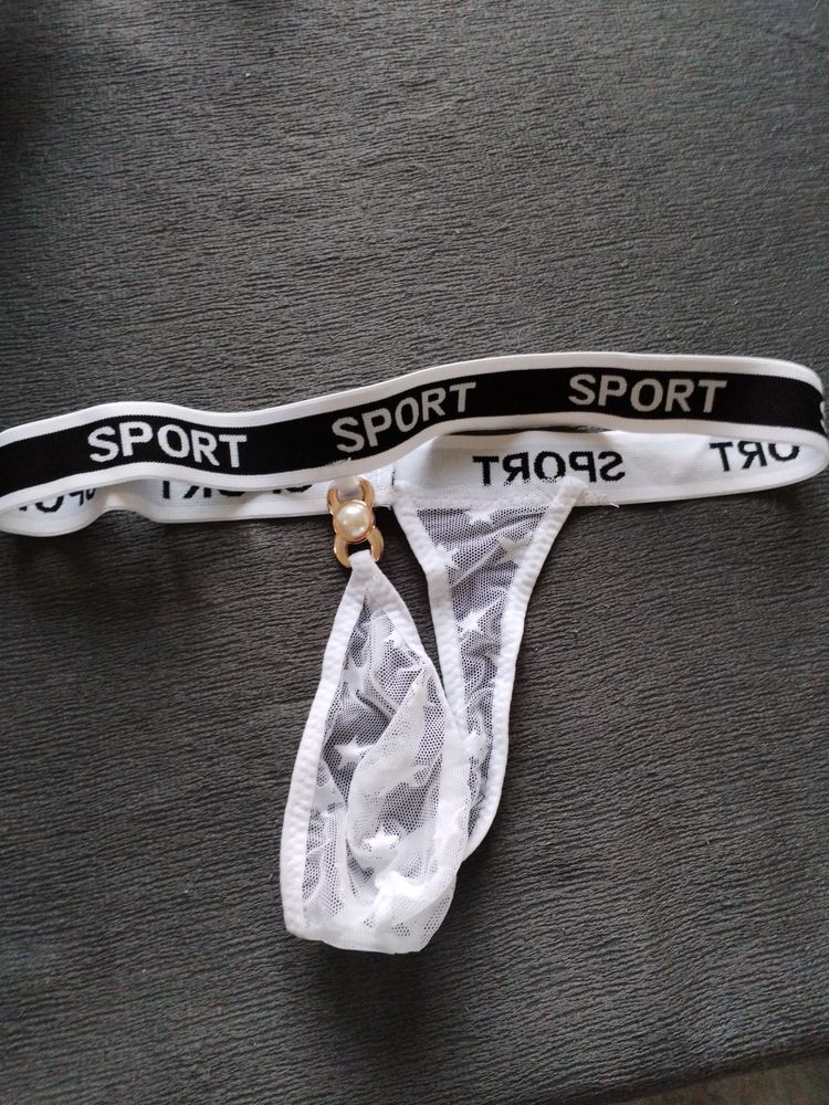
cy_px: 552
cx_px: 414
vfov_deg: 61.7
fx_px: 926
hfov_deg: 48.2
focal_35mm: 29
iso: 767
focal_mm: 4.75
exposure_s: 1/24
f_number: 1.8
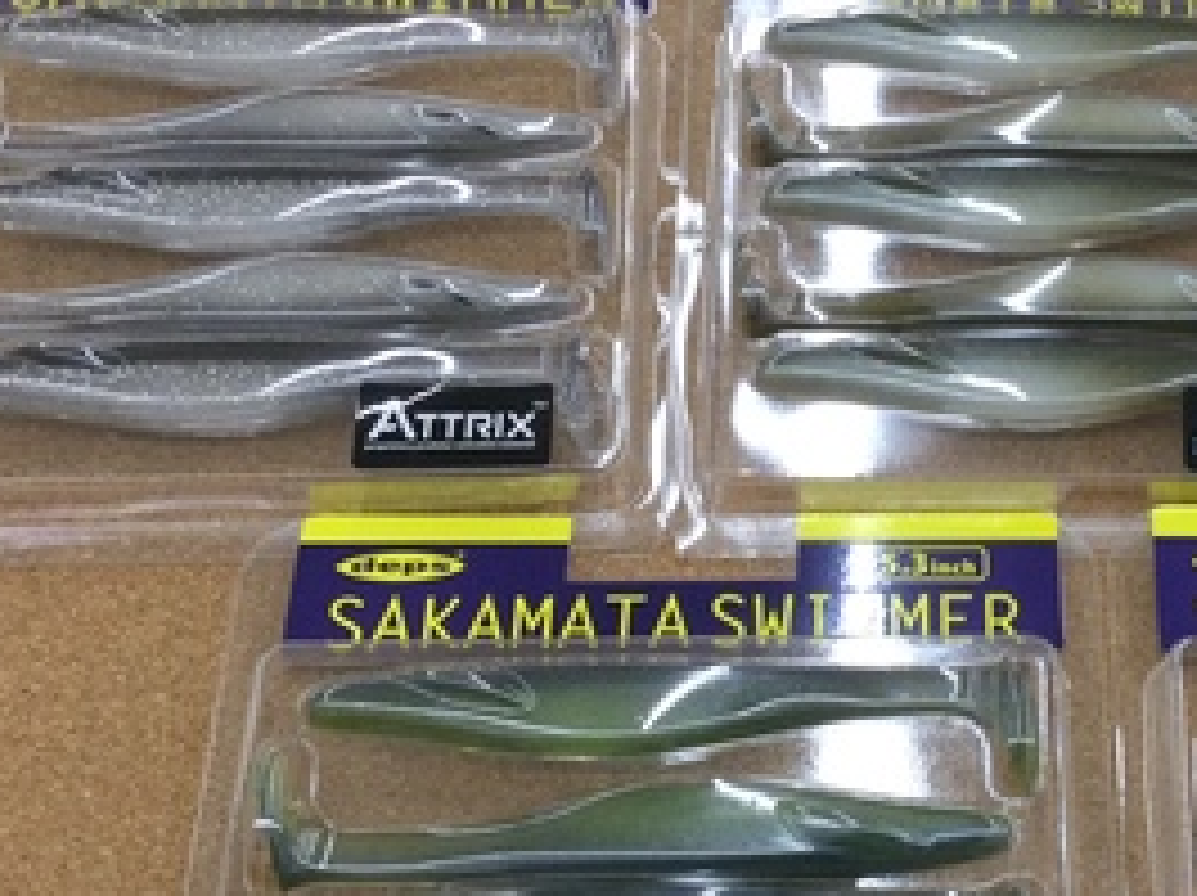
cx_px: 1012
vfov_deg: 21.0
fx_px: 2418
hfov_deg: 27.1
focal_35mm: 70
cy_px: 441
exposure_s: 1/30
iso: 32
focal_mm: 3.3
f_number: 2.4
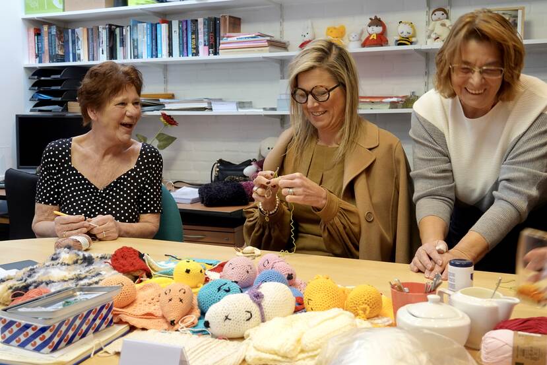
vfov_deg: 34.2
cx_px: 274
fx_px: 593
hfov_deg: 49.5
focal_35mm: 39
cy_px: 182
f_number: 3.2
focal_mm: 14.16
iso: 200
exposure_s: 1/40
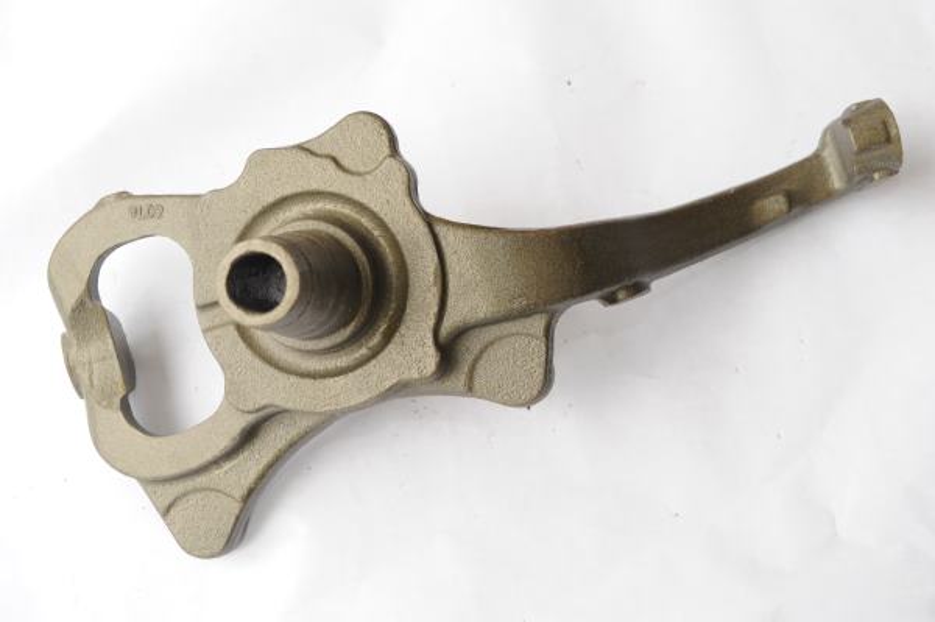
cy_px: 311
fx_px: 1817
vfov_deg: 19.4
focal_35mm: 70
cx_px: 468
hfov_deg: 28.9
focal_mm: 70
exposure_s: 1/60
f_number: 6.3
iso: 400
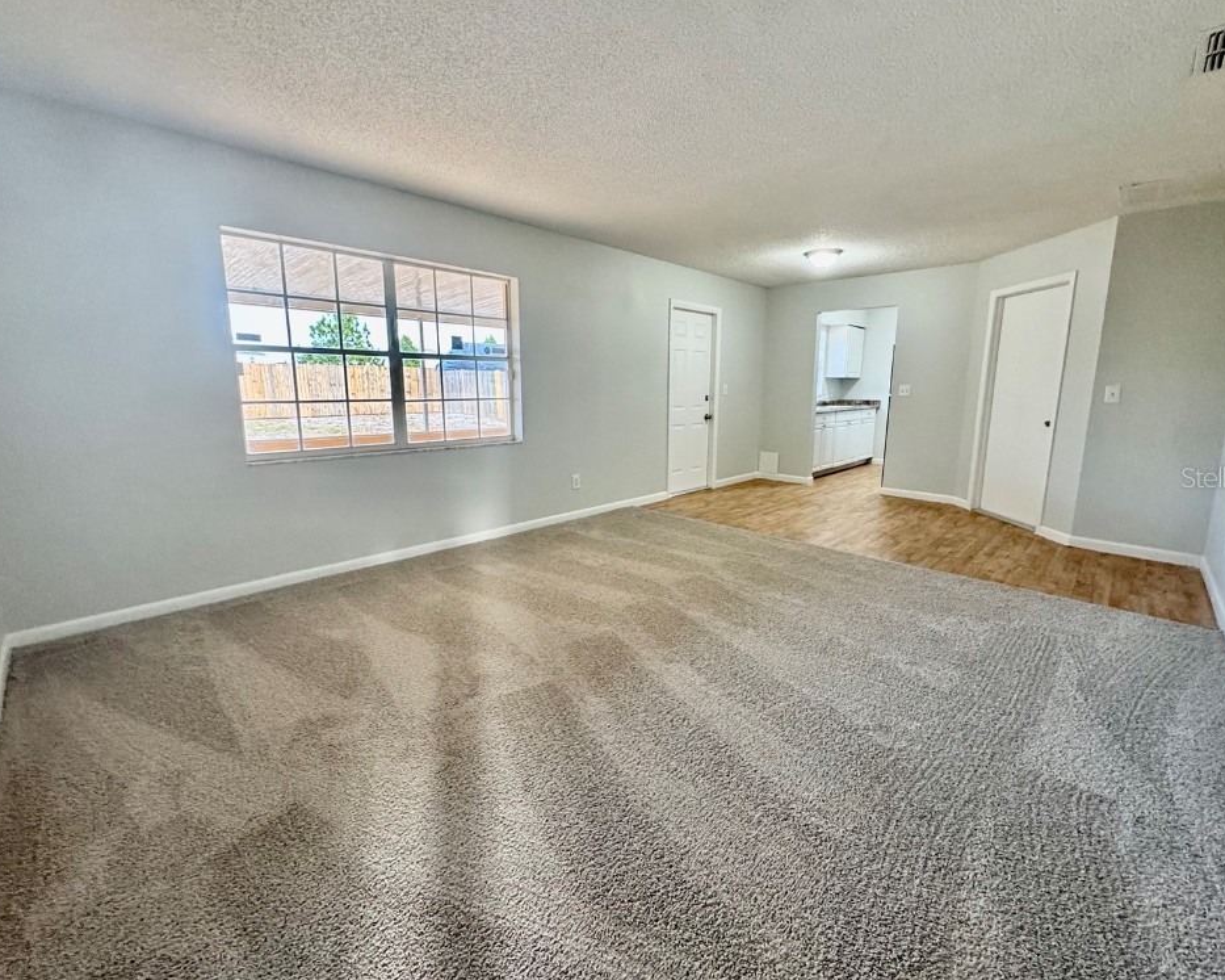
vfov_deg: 84.0
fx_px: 544
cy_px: 477
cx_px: 633
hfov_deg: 96.8
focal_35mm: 15
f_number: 2.2
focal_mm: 2.22
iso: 320
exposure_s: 1/99
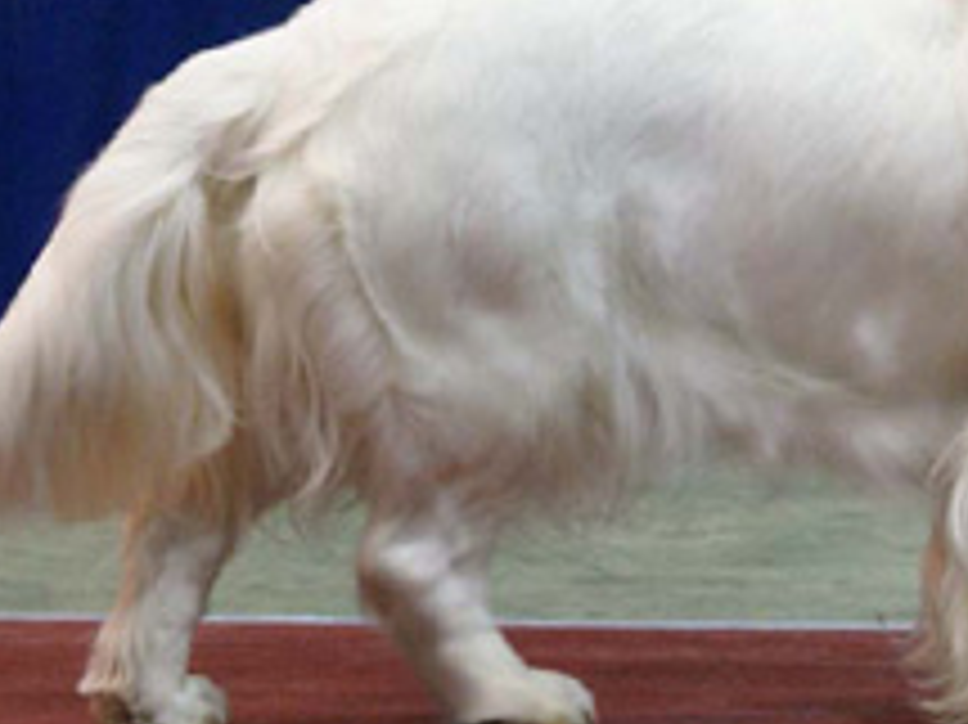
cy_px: 7
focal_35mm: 376
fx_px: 10509
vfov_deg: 3.9
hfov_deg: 5.2
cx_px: 1315
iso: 400
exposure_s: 1/25
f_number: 5.6
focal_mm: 70
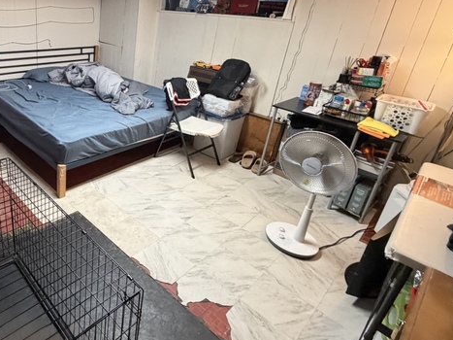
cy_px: 118
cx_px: 102
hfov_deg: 66.2
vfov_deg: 55.8
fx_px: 314
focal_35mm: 24
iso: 500
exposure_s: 1/60
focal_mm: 2.22
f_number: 2.2
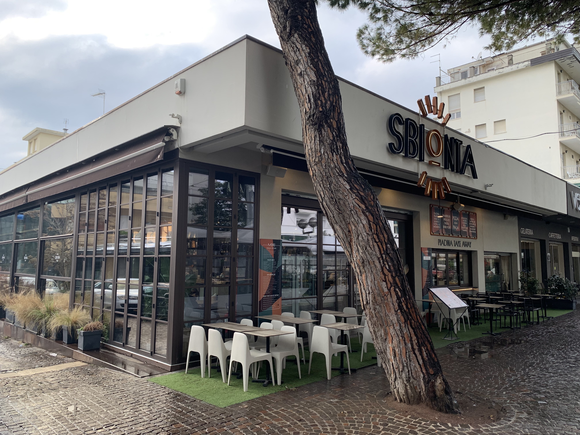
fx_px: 436
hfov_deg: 67.3
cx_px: 290
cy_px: 218
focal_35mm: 26
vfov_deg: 53.1
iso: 25
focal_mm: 4.25
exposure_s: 1/400
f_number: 1.8
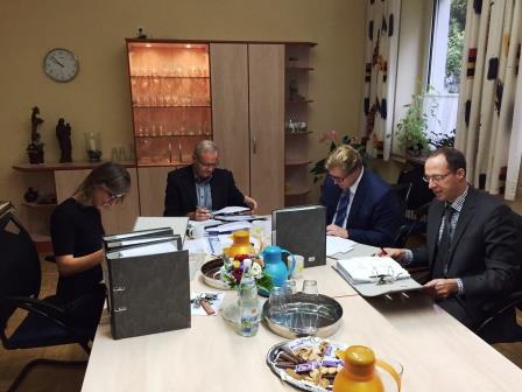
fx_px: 437
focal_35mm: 29
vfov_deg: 48.2
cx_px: 261
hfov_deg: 61.7
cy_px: 196
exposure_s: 1/30
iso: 50
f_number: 2.2
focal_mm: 4.15
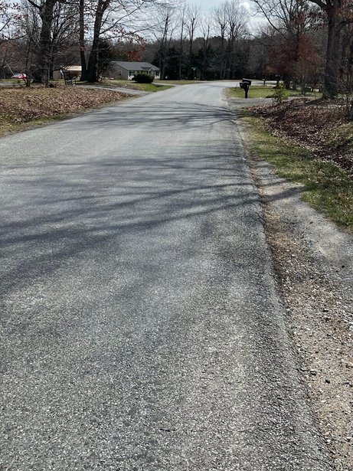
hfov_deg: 29.9
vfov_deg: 39.0
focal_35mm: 48
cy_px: 143
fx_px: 653
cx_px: 251
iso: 32
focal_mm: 4.2
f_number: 1.6
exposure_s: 1/5291
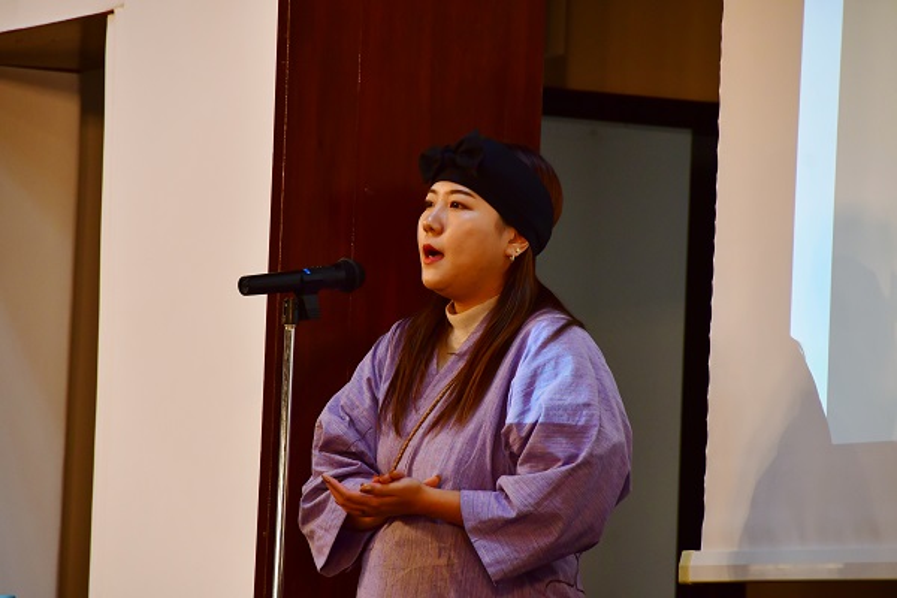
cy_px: 299
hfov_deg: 6.9
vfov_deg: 4.6
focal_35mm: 300
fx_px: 7474
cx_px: 448
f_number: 5.6
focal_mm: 200
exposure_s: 1/50
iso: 1000
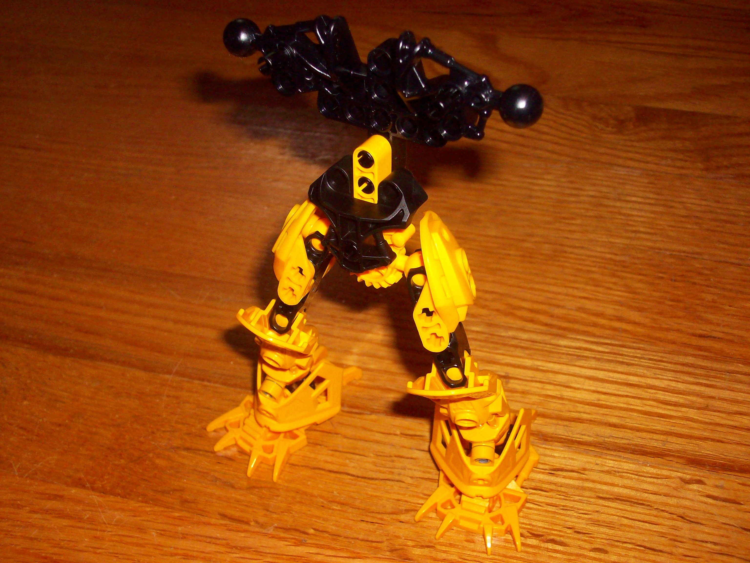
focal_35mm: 42
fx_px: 910
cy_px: 282
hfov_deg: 44.8
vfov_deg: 34.3
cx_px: 375
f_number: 3.2
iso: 160
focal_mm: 7.1
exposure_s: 1/65.1
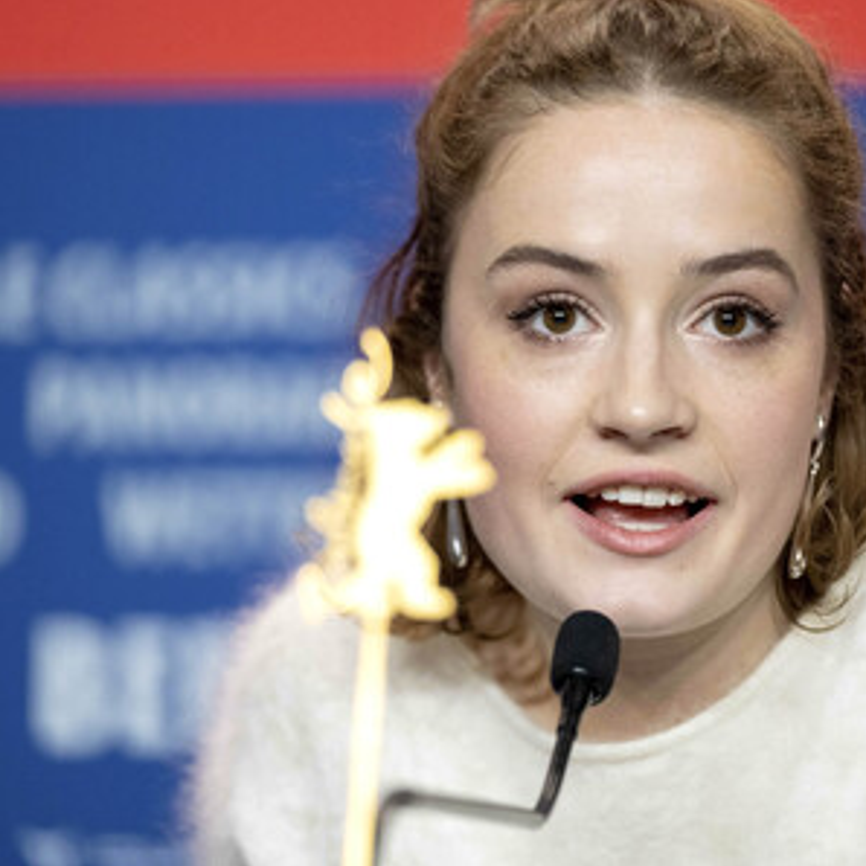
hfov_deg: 6.5
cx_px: 513
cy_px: 433
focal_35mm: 270
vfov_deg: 6.5
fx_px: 7642
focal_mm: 140
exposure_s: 1/340
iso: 2000
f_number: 2.8
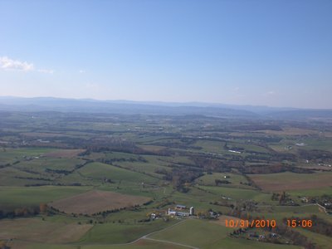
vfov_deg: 37.7
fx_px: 364
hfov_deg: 49.0
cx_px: 166
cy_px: 124
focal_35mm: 38
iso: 50
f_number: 4.4
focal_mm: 6.3
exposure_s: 1/640
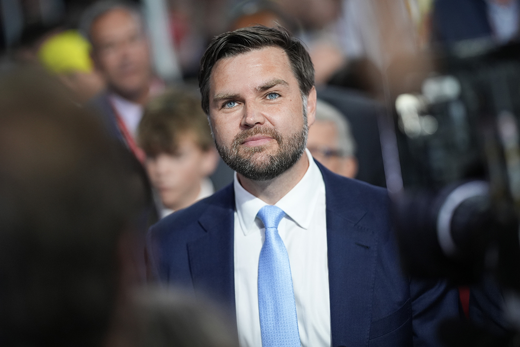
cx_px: 260
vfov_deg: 10.2
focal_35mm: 135
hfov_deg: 15.2
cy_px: 174
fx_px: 1950
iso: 2000
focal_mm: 135
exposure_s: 1/1000
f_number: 1.8
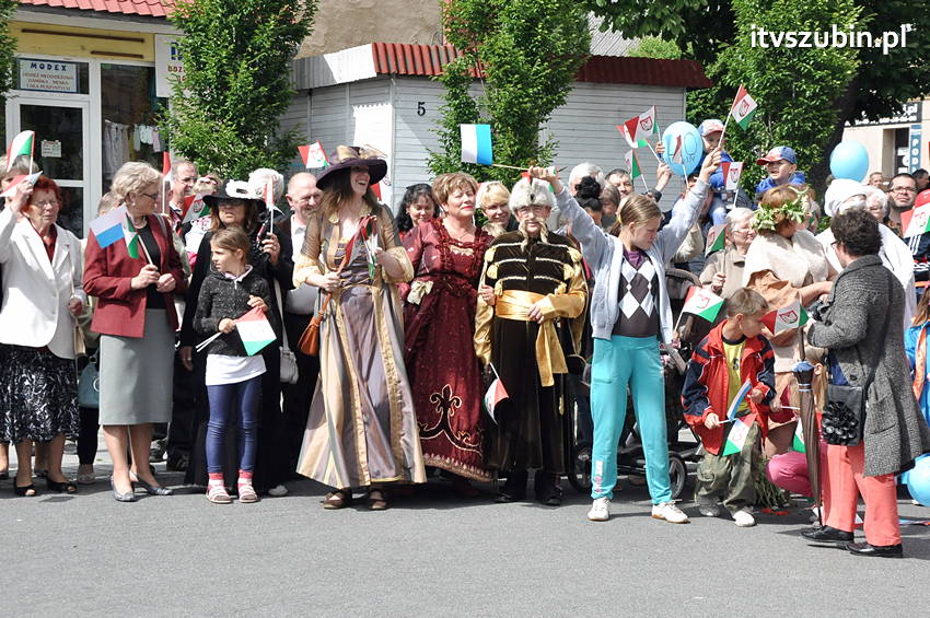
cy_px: 309
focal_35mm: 87
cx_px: 465
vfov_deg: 15.7
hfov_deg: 23.4
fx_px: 2245
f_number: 10
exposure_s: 1/2500
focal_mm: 58
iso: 1250
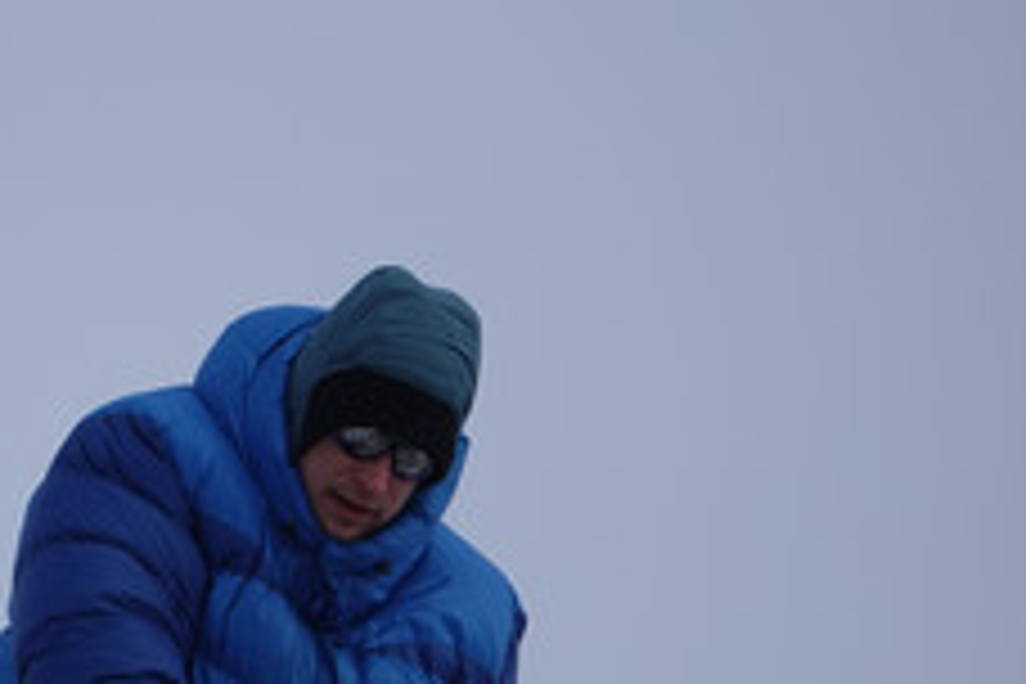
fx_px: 33798
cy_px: 531
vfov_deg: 1.2
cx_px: 126
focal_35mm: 1186
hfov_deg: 1.7
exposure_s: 1/640
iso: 100
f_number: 4
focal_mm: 220
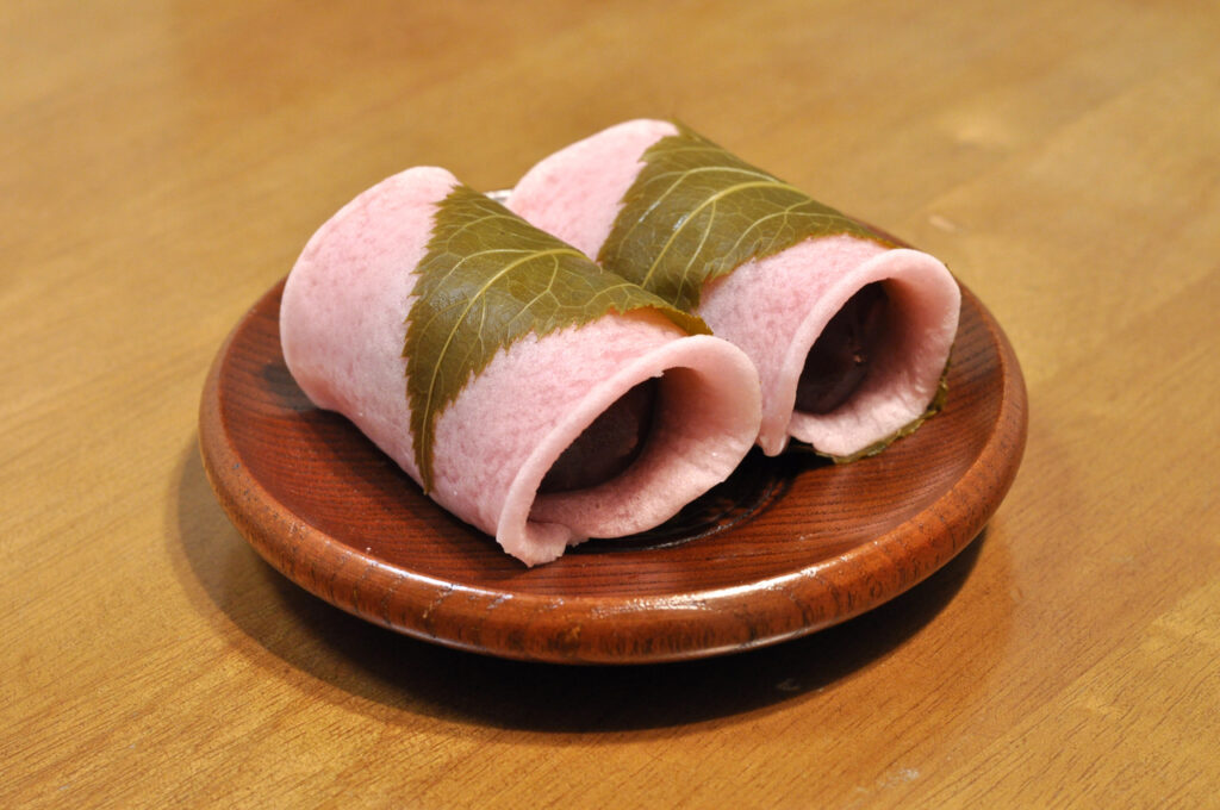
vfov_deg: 18.1
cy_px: 405
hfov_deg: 27.0
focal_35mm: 75
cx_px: 610
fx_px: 2538
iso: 1000
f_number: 9
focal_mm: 50
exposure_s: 1/10
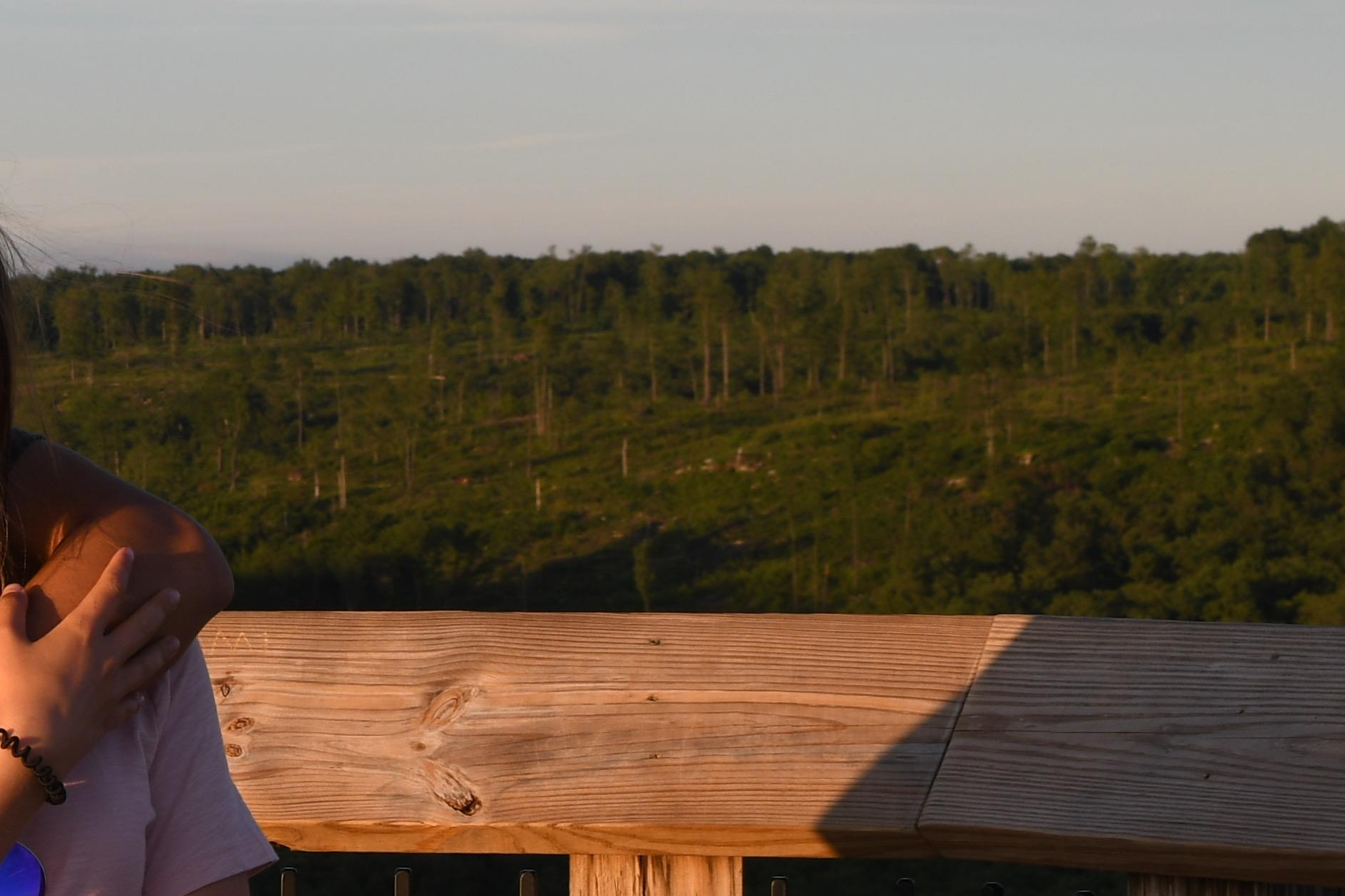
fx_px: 5753
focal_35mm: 154
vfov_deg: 8.9
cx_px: -464
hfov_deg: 12.8
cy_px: 405
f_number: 9
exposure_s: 1/100
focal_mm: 35
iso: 100
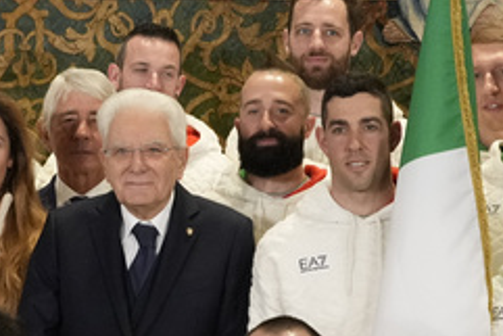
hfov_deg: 11.8
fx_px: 2433
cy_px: 274
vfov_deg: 7.9
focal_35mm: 174
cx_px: 152
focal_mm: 41
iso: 4000
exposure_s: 1/160
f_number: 6.3
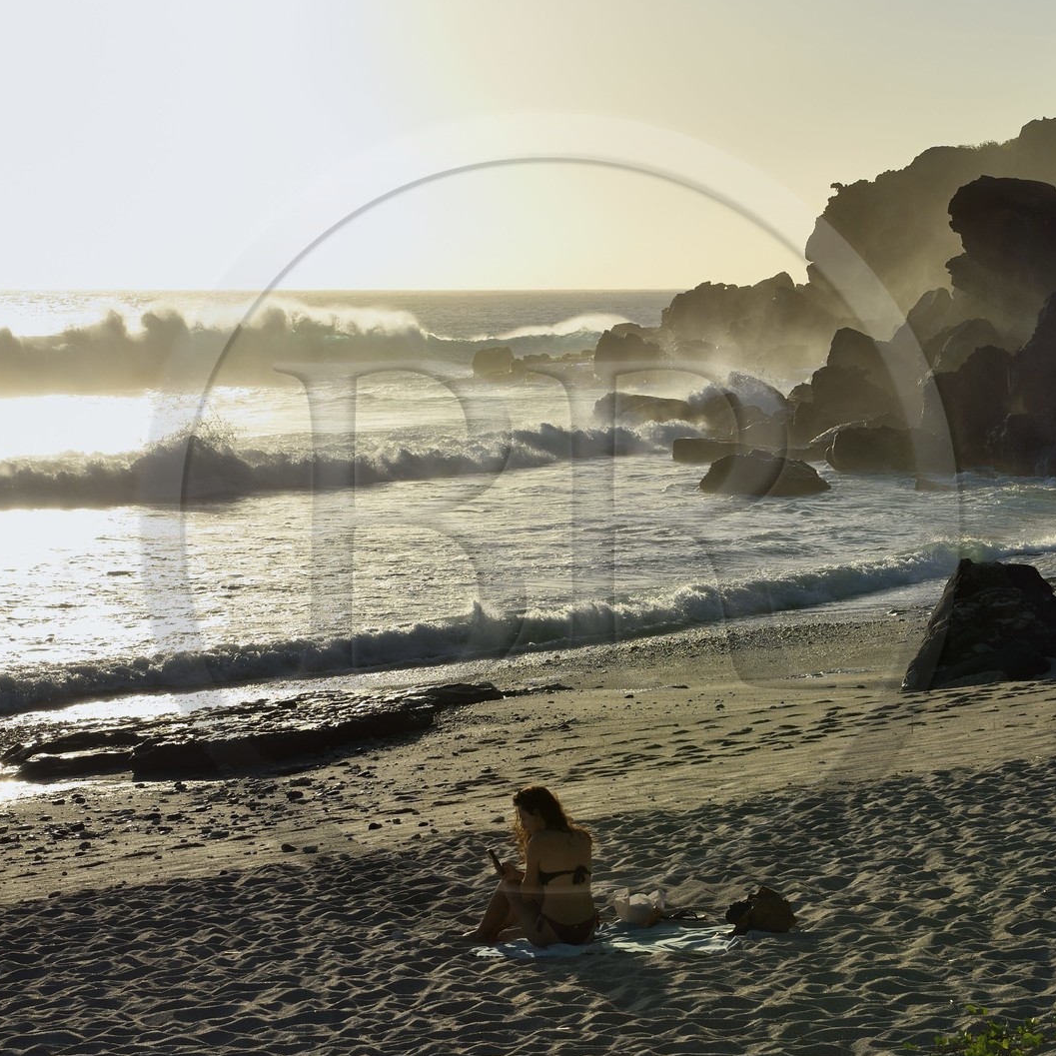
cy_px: 527
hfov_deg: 19.3
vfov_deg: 19.3
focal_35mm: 90
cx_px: 547
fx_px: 3106
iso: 200
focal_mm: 70
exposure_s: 1/250
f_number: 16
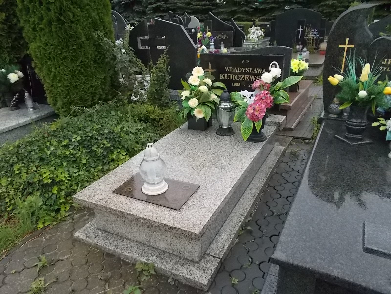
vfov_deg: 53.1
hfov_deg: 67.3
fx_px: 294
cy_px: 147
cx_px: 196
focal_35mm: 26
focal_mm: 4.6
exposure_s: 1/250
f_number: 8
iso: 400
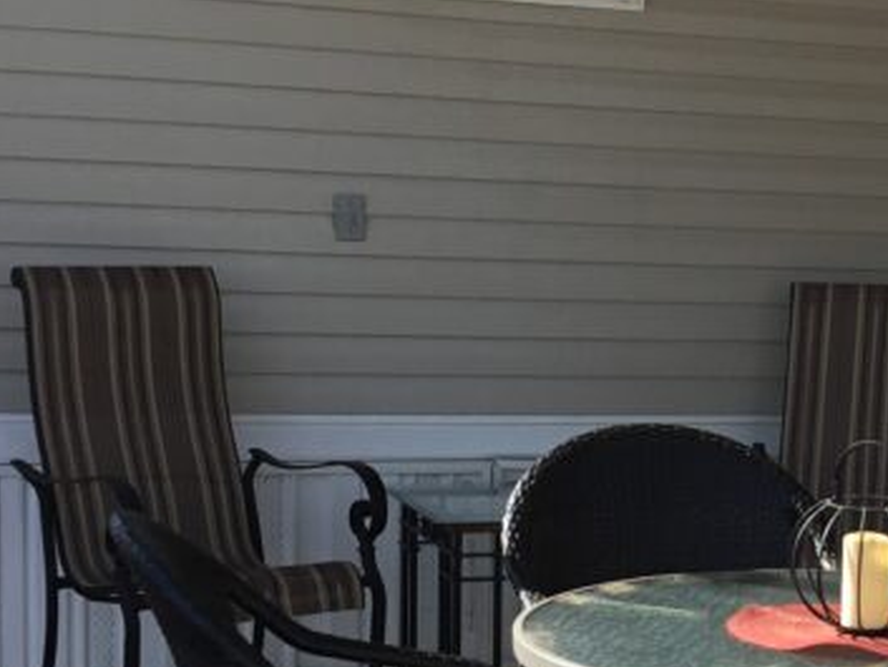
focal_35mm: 90
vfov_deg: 16.4
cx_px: 936
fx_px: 2310
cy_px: 463
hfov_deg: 20.9
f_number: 2.4
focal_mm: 3.3
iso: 25
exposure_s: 1/506
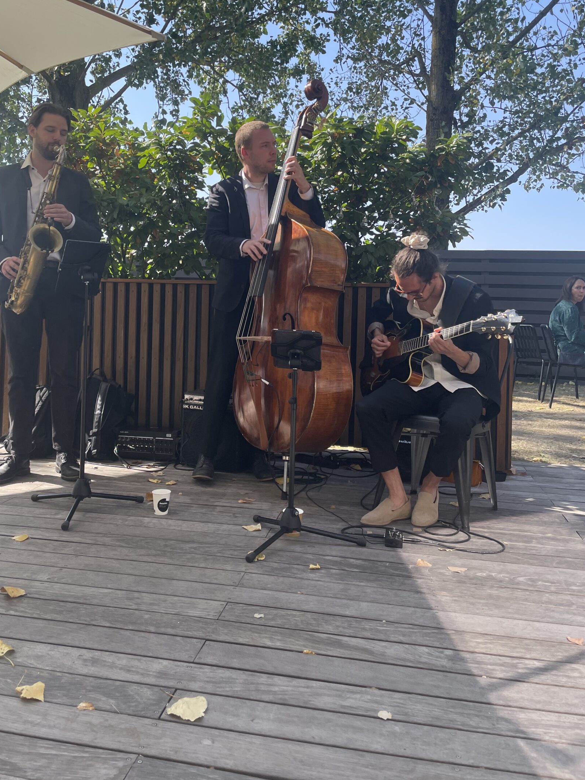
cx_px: 242
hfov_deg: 45.3
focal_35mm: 31
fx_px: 699
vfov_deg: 58.0
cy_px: 323
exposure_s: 1/972
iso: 32
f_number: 1.6
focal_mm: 4.2
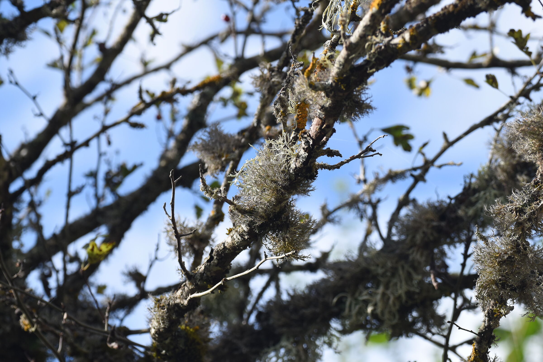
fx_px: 2828
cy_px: 181
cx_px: 272
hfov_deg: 11.0
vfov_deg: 7.3
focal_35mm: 188
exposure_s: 1/800
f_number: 7.1
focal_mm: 125
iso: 320
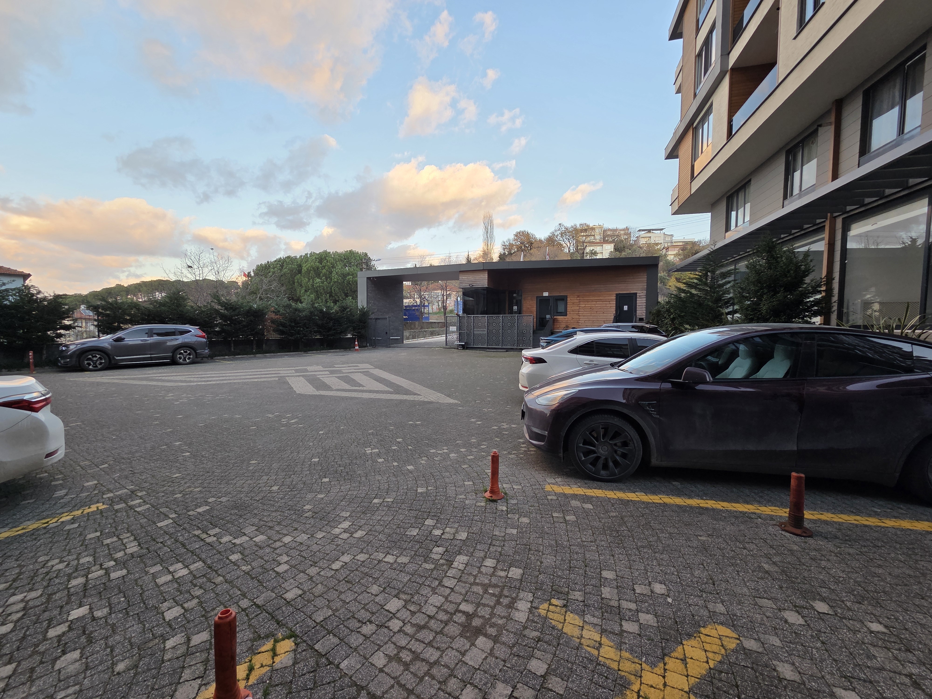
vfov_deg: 89.9
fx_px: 350
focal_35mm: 13
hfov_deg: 106.2
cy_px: 350
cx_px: 466
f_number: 2.2
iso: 50
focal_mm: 2.2
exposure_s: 1/136
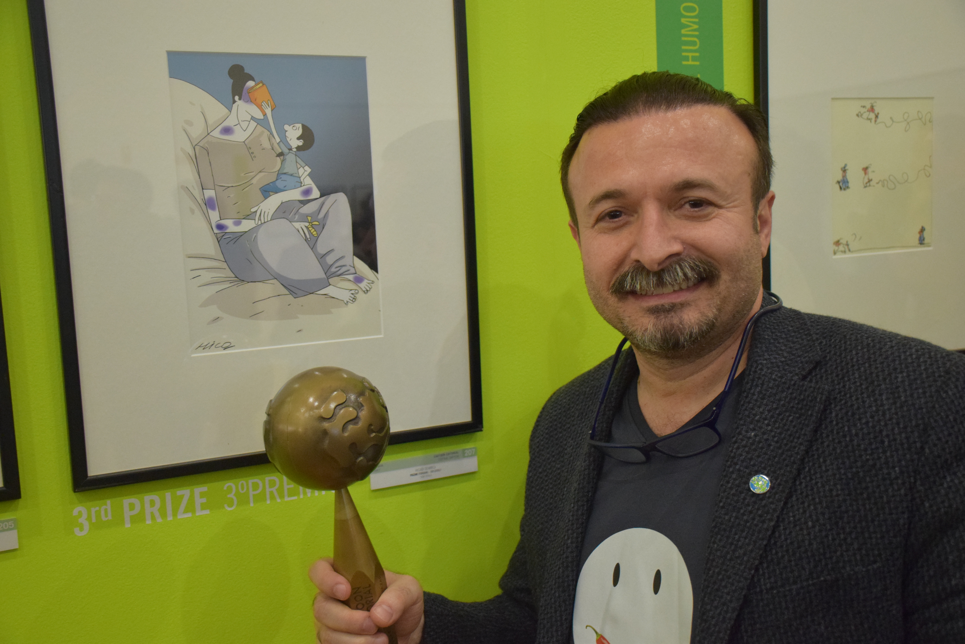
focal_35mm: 39
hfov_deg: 49.6
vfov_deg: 34.2
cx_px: 482
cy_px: 322
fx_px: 1045
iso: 2200
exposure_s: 1/60
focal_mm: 26
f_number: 3.8
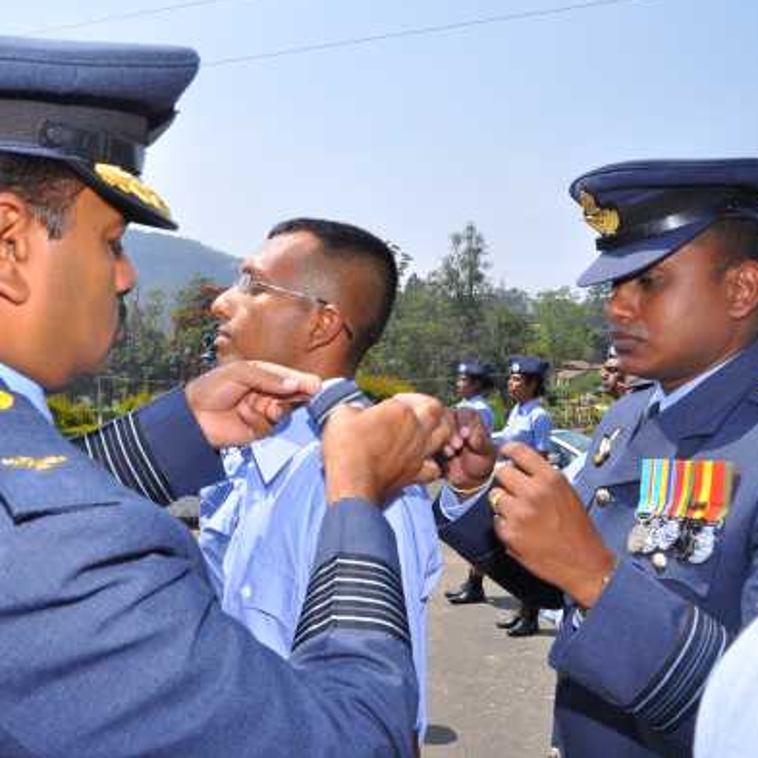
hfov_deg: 46.5
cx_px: 255
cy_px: 376
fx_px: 867
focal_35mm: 35
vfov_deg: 47.2
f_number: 13
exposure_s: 1/160
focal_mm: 18
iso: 200
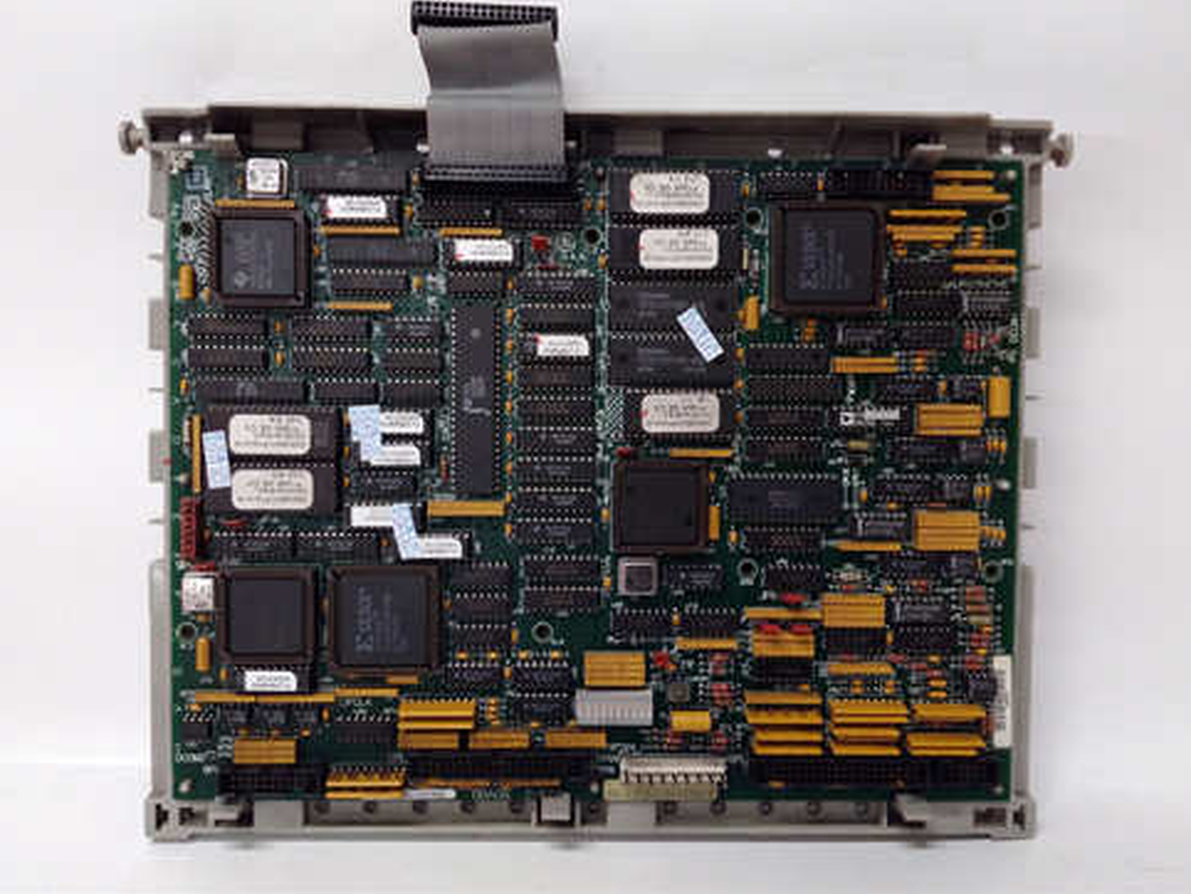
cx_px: 596
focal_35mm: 28
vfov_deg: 49.8
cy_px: 436
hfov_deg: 63.4
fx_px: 964
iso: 312
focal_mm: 3.79
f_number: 2
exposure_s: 1/33
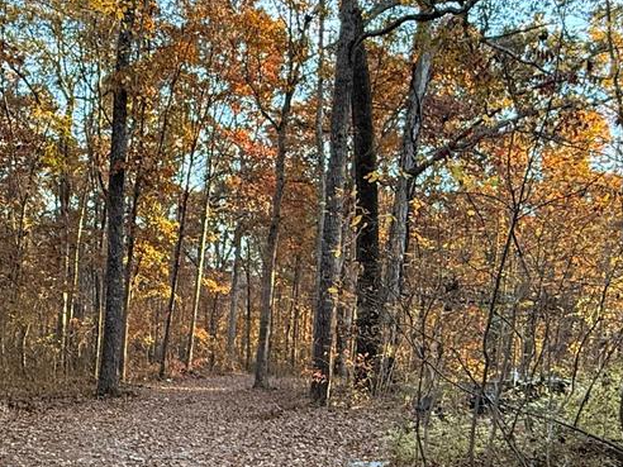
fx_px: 738
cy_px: 373
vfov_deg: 34.1
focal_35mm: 41
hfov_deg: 45.0
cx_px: 200
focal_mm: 2.22
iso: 250
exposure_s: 1/99
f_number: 2.2
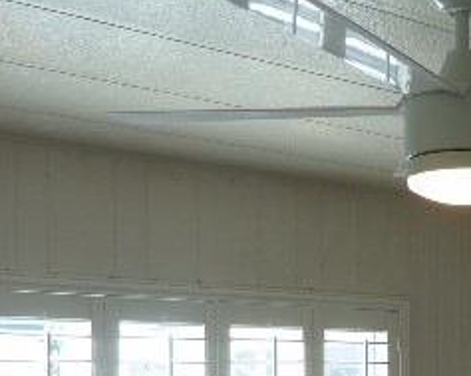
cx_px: 489
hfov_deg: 26.9
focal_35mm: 66
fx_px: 919
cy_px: 390
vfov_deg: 22.1
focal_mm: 4.1
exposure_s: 1/50
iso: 80
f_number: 3.3
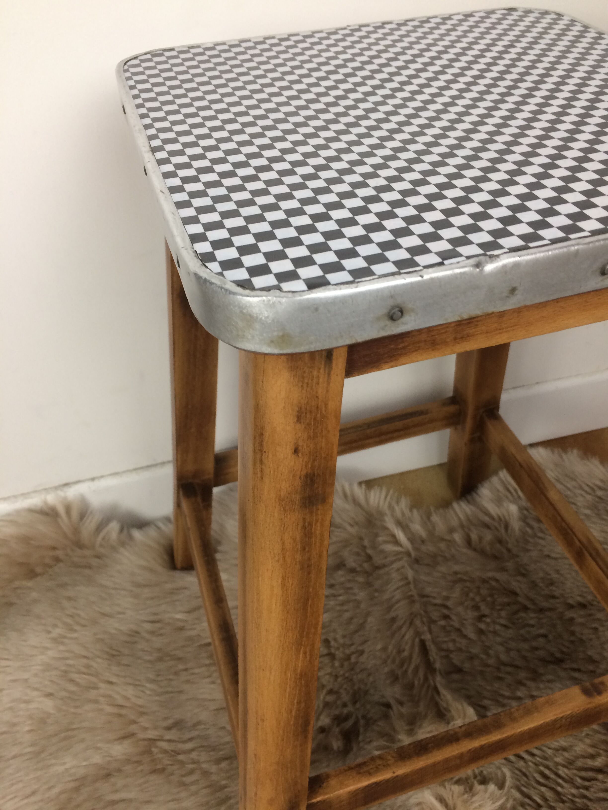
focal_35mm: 29
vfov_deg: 61.7
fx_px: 679
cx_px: 304
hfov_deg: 48.2
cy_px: 405
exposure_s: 1/33
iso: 64
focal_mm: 4.15
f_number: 2.2
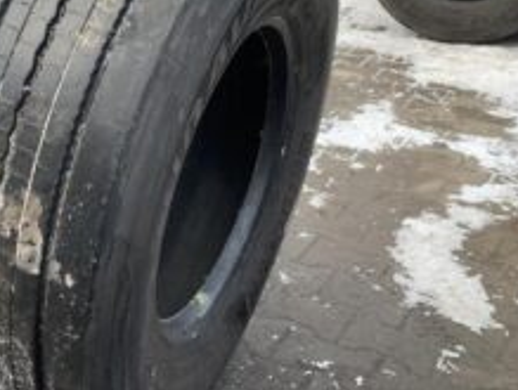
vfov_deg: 28.6
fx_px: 764
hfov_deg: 34.5
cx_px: 14
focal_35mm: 51
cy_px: 171
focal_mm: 4.25
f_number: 1.8
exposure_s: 1/125
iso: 25
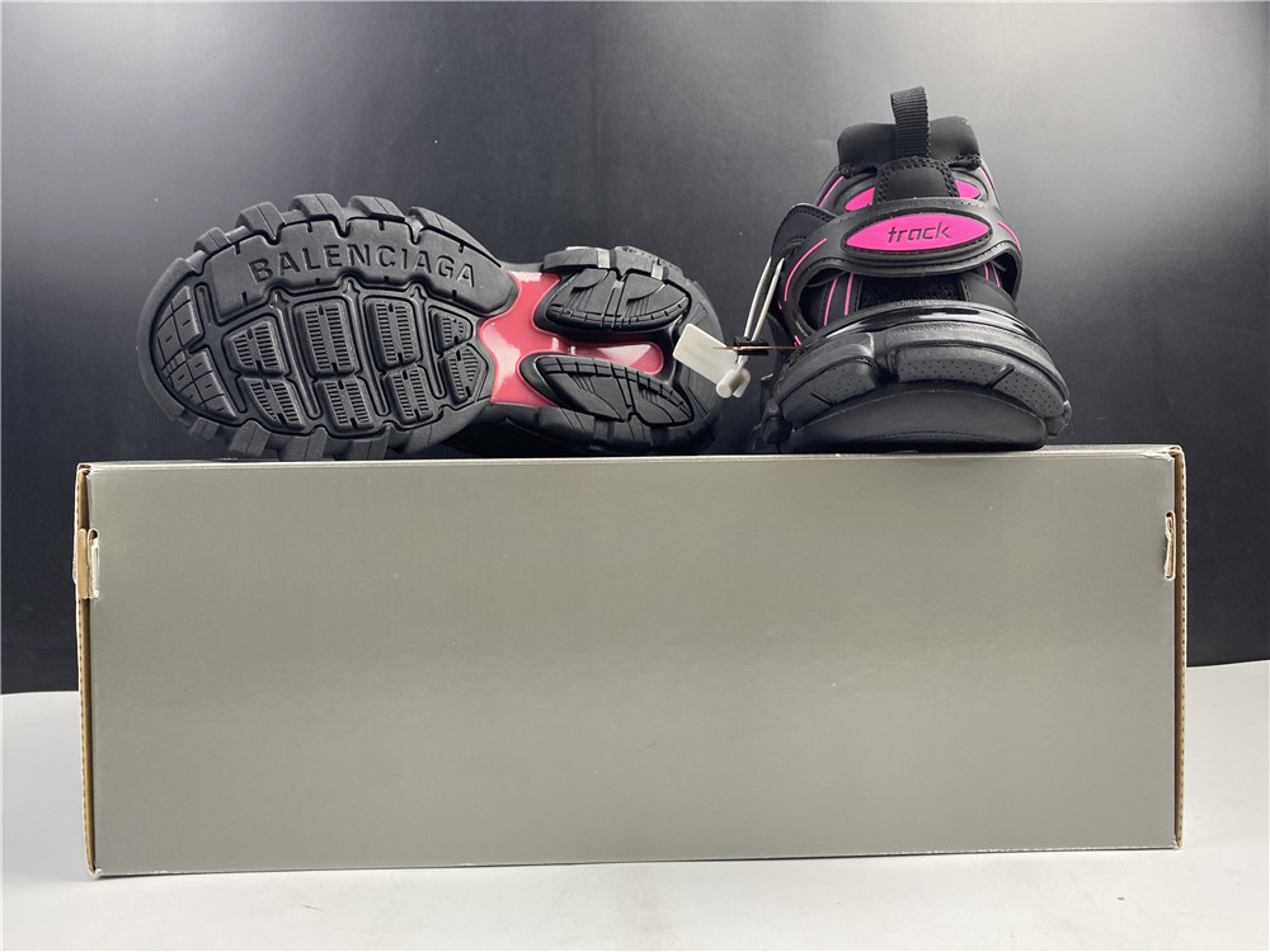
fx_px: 954
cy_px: 476
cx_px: 635
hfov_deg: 67.3
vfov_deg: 53.1
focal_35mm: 26
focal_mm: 4.25
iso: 100
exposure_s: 1/50
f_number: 1.8
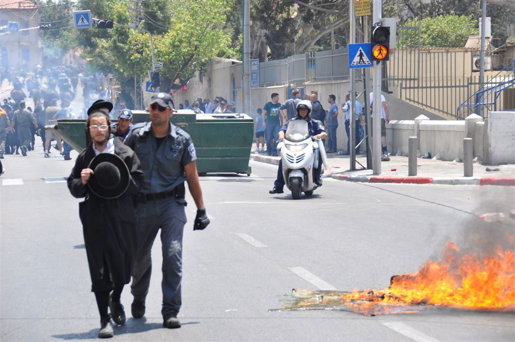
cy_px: 171
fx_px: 1929
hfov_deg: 15.2
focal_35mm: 135
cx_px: 258
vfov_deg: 10.1
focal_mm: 90
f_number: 9
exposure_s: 1/320
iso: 200
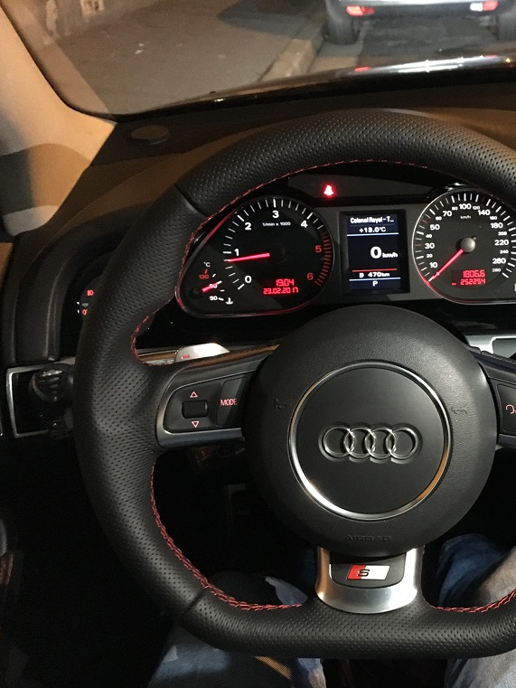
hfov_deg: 35.3
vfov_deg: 47.9
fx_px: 775
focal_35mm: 39
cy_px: 344
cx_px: 435
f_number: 2.2
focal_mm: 4.15
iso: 640
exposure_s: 1/17
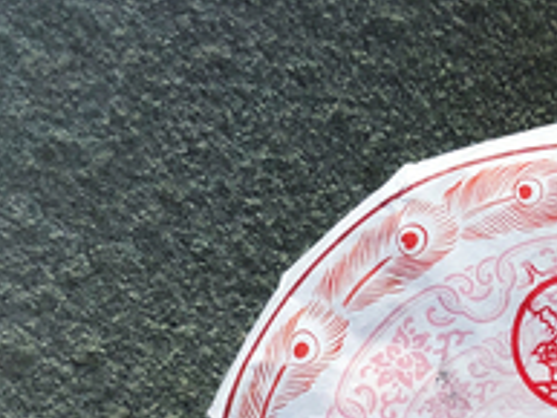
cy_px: 752
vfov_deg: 11.8
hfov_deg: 16.6
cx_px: 569
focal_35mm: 116
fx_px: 1868
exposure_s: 1/33
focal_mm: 3.99
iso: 40
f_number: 1.8
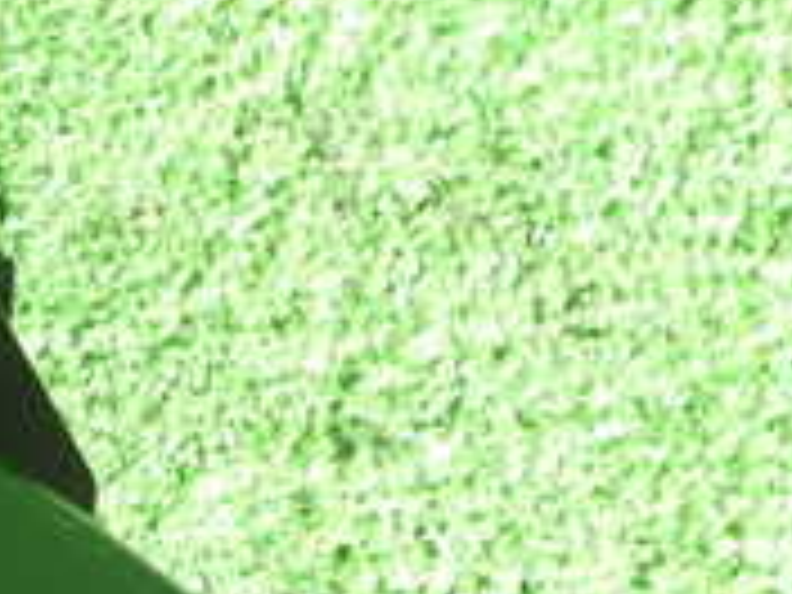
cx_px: -216
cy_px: 832
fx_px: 1945
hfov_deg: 21.1
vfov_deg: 16.2
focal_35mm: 85
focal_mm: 4.5
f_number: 2.8
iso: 100
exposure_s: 1/125
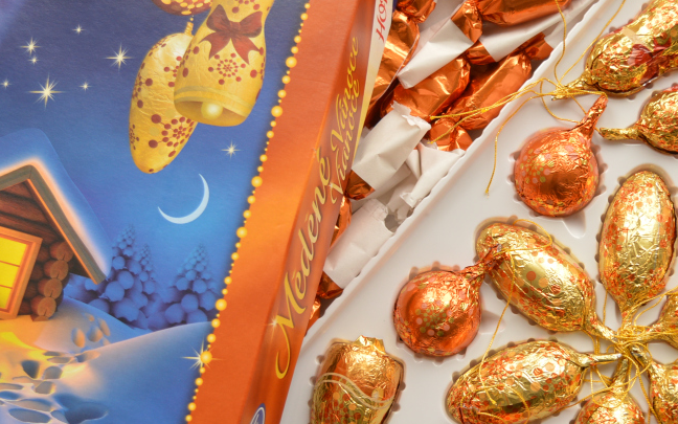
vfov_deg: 19.7
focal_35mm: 66
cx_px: 461
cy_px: 207
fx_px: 1220
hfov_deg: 30.8
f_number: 4.2
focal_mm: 28
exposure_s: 1/15
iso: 200
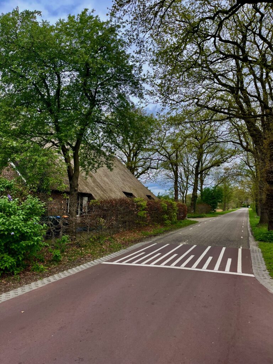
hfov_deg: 53.1
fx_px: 273
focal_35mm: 26
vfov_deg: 67.3
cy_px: 182
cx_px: 136
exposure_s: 1/1140
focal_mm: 5.1
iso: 50
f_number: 1.6
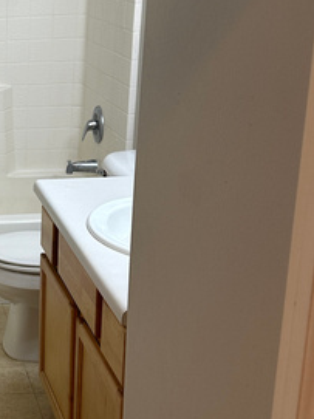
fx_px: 823
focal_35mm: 68
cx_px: -107
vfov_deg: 28.6
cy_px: 192
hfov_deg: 19.7
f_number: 1.78
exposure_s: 1/60
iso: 125
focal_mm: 6.86
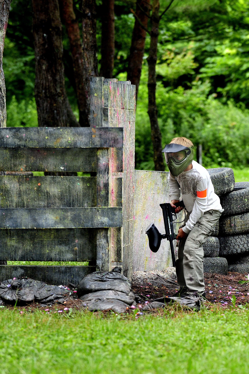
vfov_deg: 10.3
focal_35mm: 200
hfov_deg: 6.9
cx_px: 124
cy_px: 187
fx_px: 2078
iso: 1250
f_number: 6.3
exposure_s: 1/800
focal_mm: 200
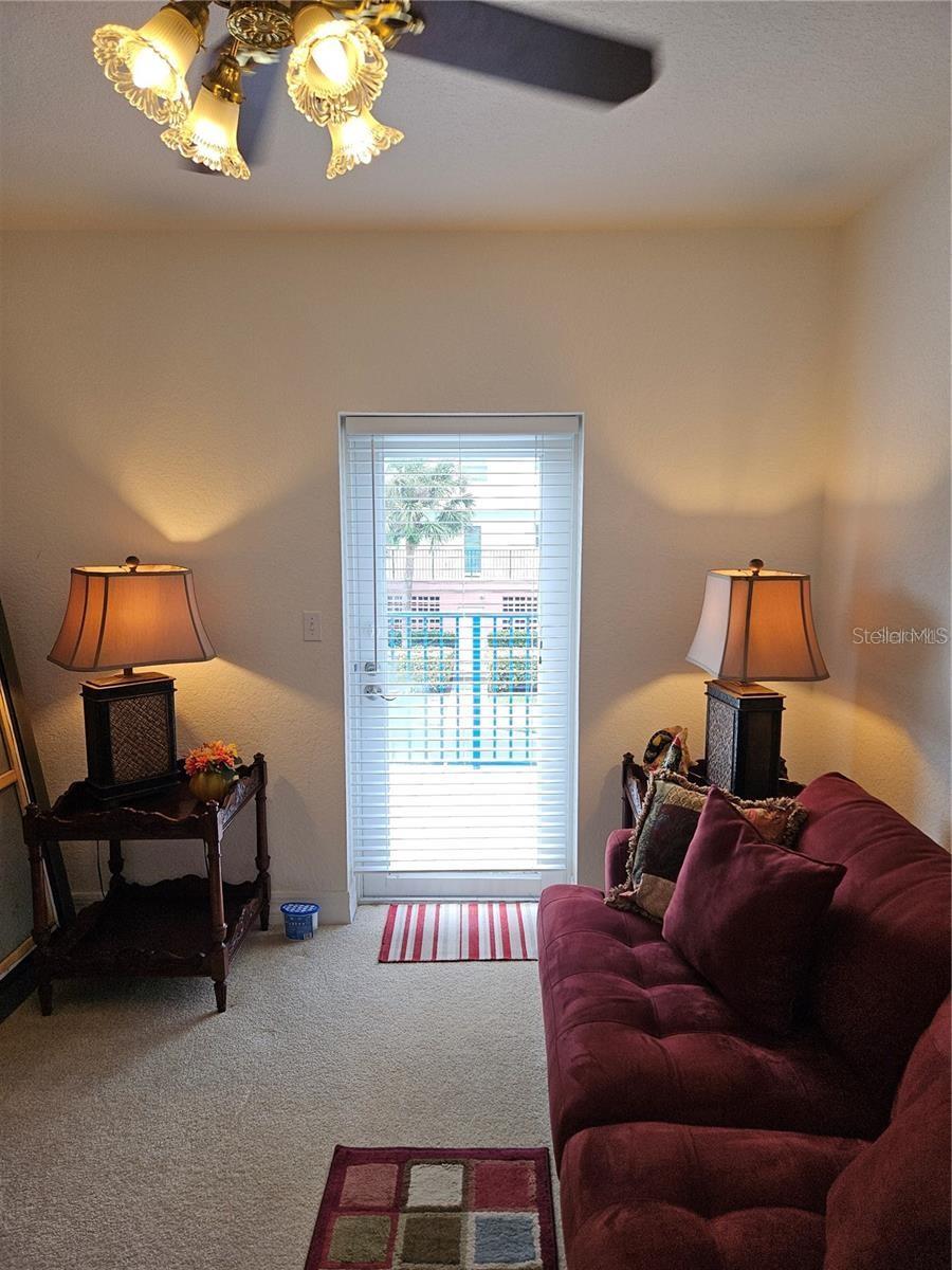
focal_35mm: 23
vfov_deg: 73.9
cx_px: 476
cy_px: 635
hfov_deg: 58.9
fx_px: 843
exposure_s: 1/60
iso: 32
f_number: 1.8
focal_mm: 5.4
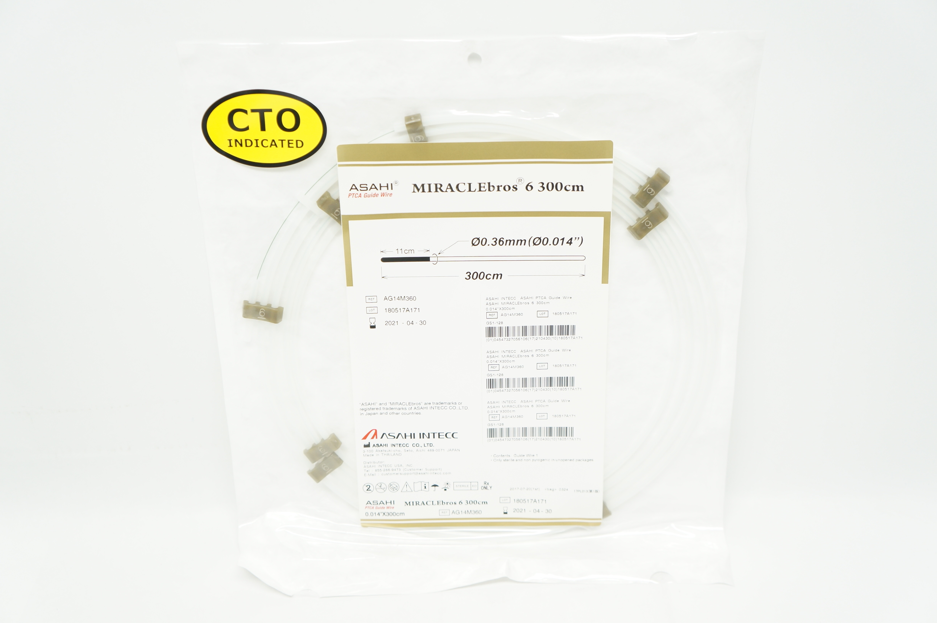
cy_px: 312
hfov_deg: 46.4
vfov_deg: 31.8
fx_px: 1092
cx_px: 468
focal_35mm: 42
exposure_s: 1/80
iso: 400
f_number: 4.5
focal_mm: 28
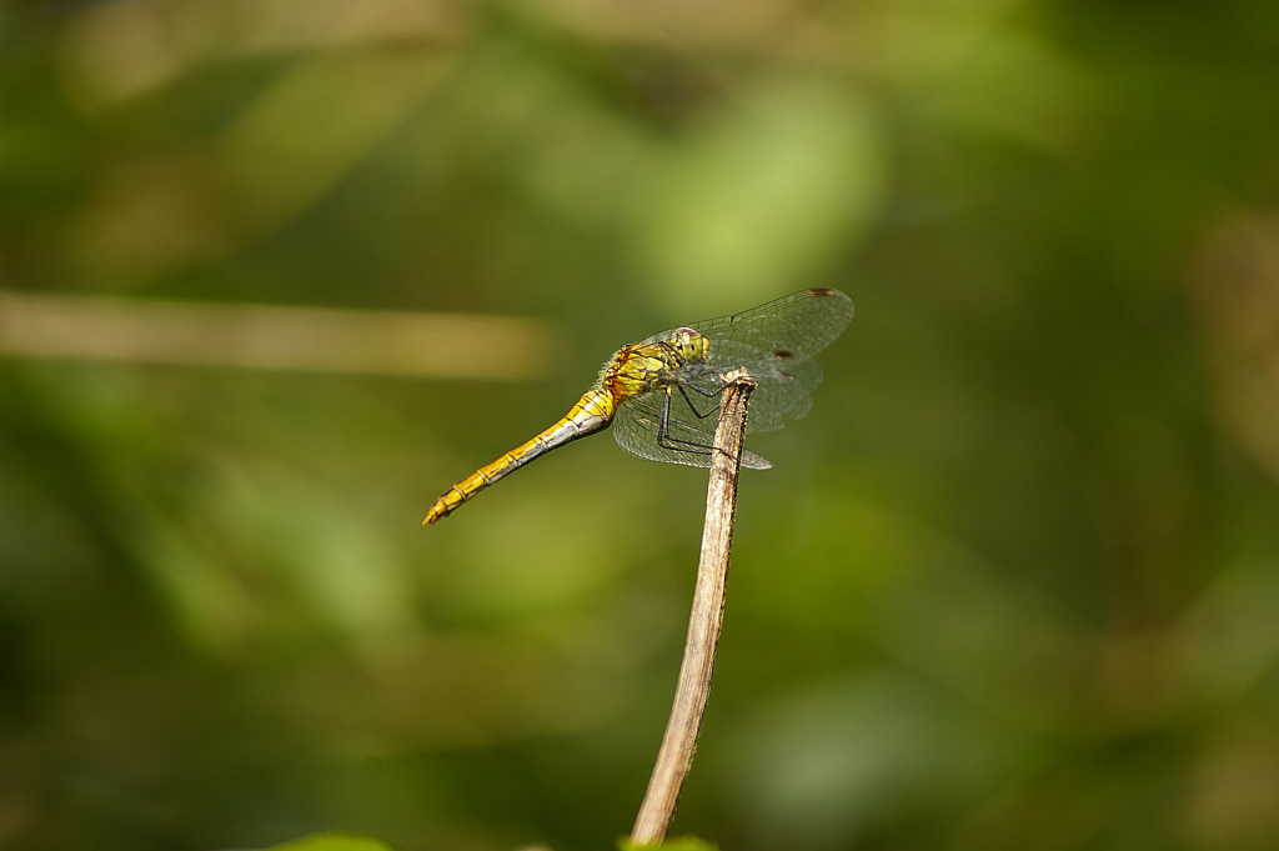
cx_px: 640
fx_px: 10650
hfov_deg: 6.9
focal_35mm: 300
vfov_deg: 4.6
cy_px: 426
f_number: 5.6
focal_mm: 200
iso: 200
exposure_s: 1/160
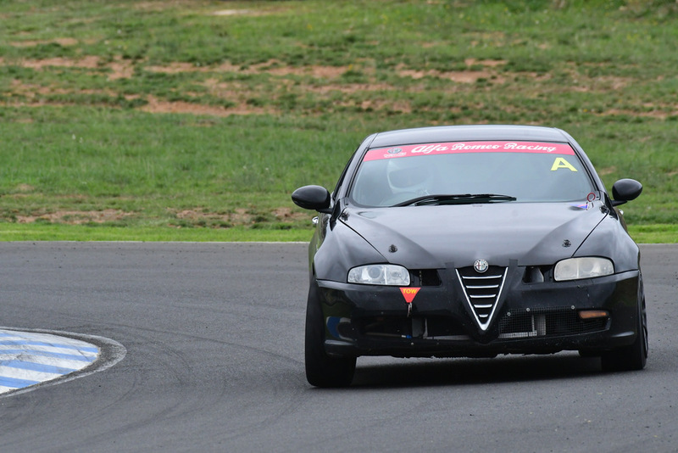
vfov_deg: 1.8
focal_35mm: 750
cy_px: 226
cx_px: 339
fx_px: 14129
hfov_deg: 2.7
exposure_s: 1/640
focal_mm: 500
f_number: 11
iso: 1250
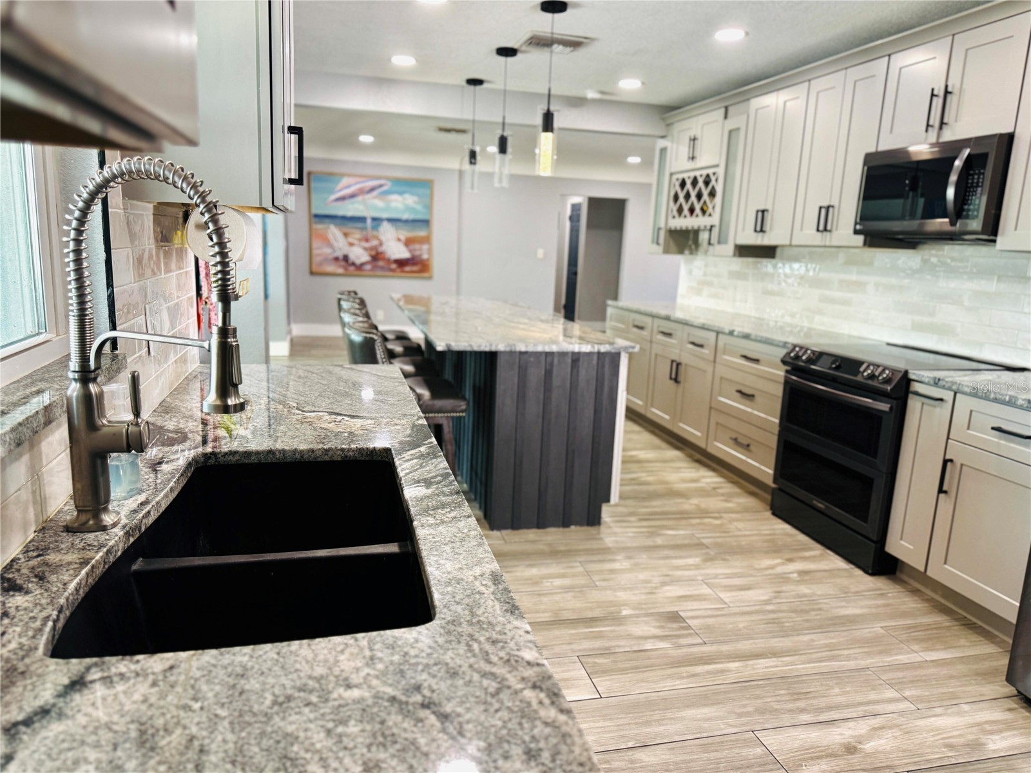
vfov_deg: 56.8
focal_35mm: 24
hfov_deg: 71.6
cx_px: 516
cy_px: 386
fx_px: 715
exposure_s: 1/120
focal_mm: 6.76
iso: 200
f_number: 1.78
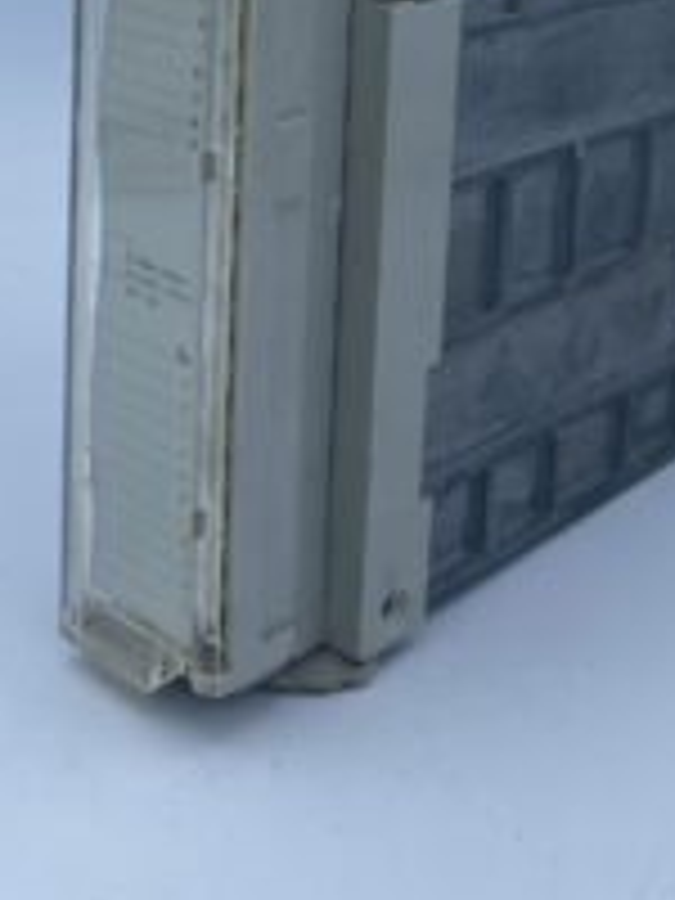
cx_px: 369
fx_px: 1352
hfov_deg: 28.0
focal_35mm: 52
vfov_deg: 34.3
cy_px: 50
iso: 32
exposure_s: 1/1377
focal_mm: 4.25
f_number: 1.8
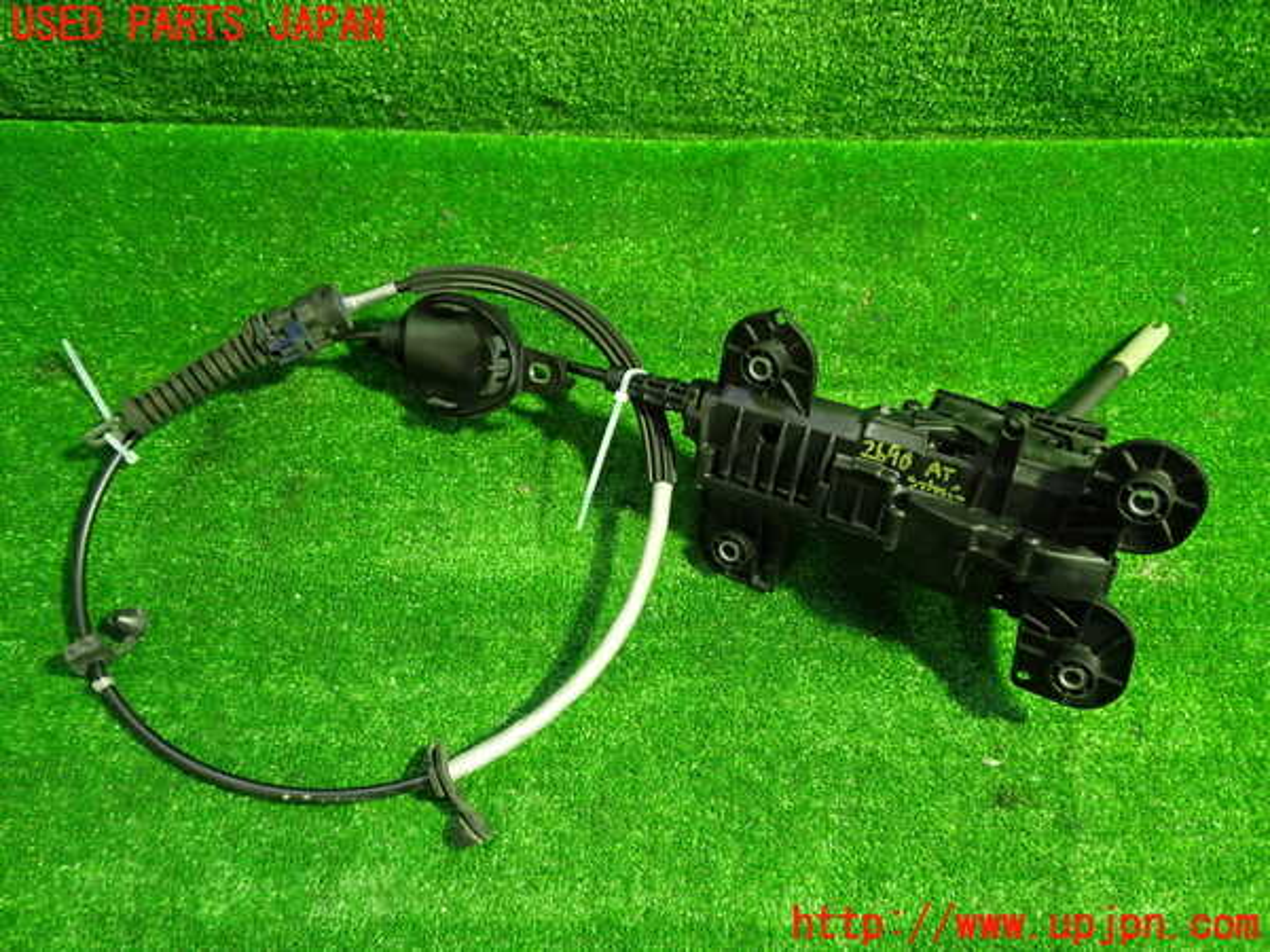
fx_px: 1101
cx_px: 635
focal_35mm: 30
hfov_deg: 60.0
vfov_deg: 46.8
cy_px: 476
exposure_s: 1/30
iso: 400
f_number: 2.3
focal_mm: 5.4
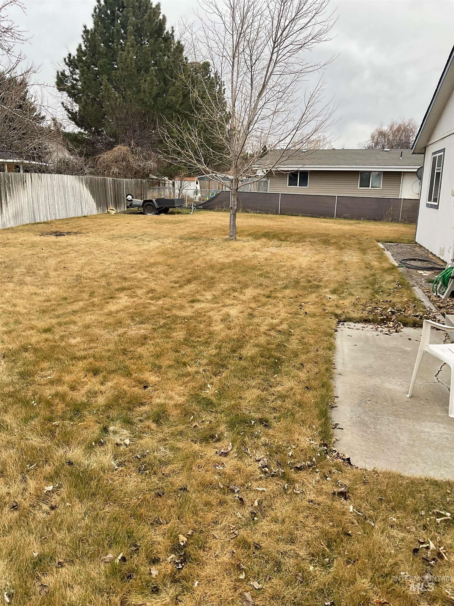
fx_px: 507
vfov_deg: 61.7
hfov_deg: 48.2
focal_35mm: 29
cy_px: 303
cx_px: 227
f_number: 1.8
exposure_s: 1/264
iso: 16
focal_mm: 3
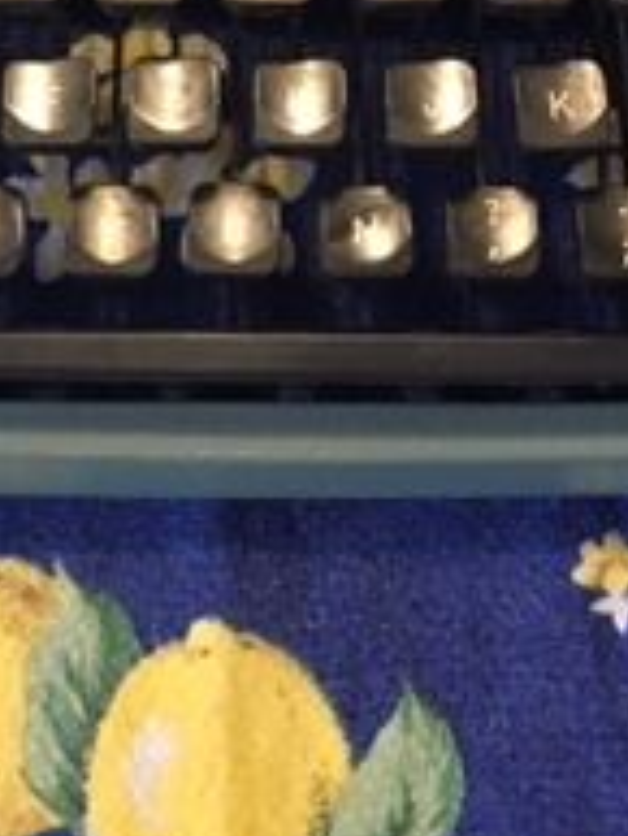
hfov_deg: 15.4
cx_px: 238
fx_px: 2320
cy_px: -416
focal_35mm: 96
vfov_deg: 18.2
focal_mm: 4.15
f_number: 2.2
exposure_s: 1/20
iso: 200
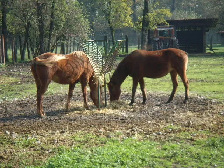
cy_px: 84
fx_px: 595
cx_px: 112
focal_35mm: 92
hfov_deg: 21.3
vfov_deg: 16.1
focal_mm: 15.4
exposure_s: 1/208
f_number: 4.2
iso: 64
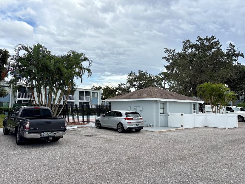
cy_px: 92
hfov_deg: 67.3
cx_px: 122
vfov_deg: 53.1
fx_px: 184
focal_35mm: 26
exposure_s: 1/1706
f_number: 1.6
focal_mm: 5.96
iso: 50
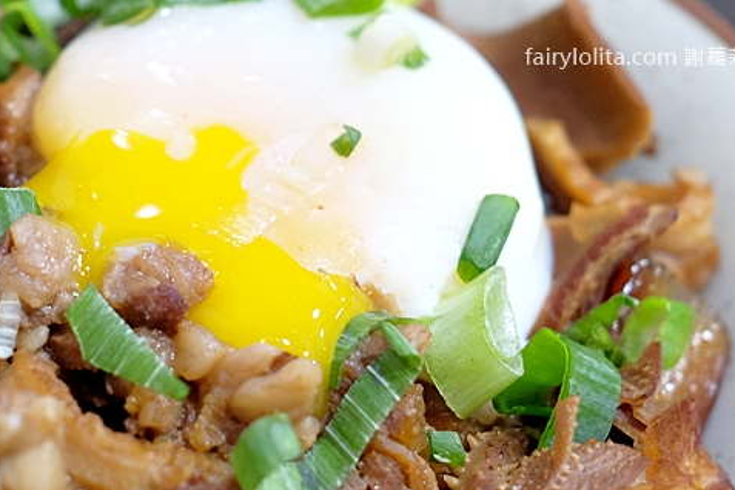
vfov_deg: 20.6
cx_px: 119
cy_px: 314
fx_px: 1347
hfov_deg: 29.6
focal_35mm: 66
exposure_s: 1/56
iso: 1000
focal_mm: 23
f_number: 3.2
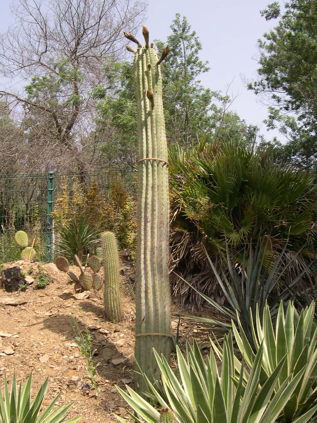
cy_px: 212
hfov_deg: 37.7
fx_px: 464
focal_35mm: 38
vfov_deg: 49.0
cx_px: 158
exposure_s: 1/108
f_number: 7.6
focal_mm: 8
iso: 100
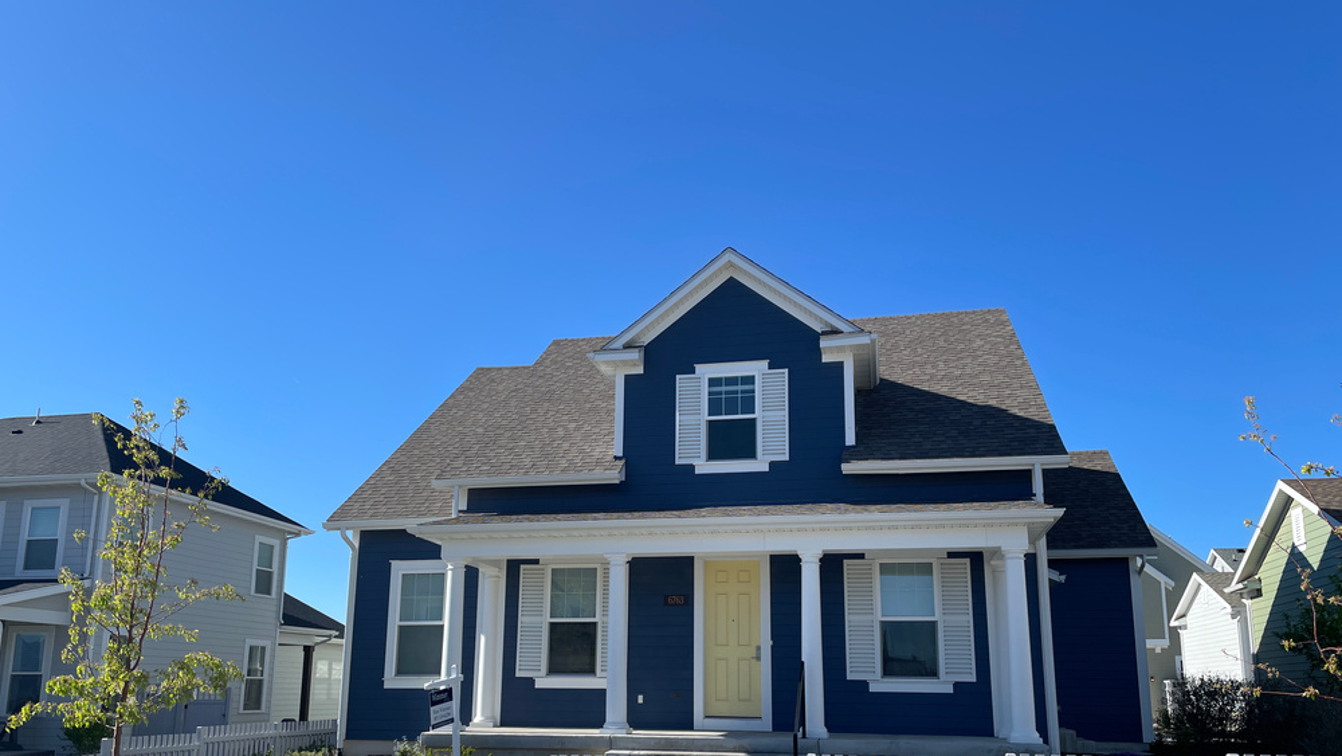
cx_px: 659
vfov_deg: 39.7
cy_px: 508
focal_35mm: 29
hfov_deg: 66.0
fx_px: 1032
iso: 32
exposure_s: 1/2882
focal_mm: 4.2
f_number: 1.6
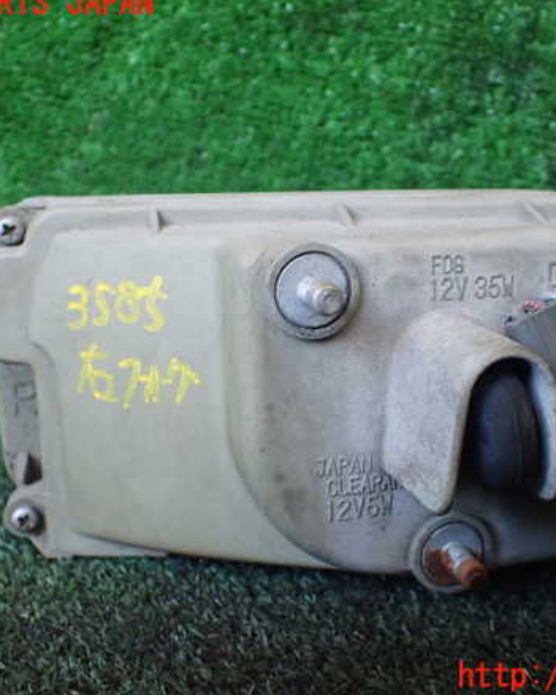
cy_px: 340
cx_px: 341
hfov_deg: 37.1
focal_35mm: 40
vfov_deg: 45.8
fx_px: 823
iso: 800
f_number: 2.3
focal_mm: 5.4
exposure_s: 1/125
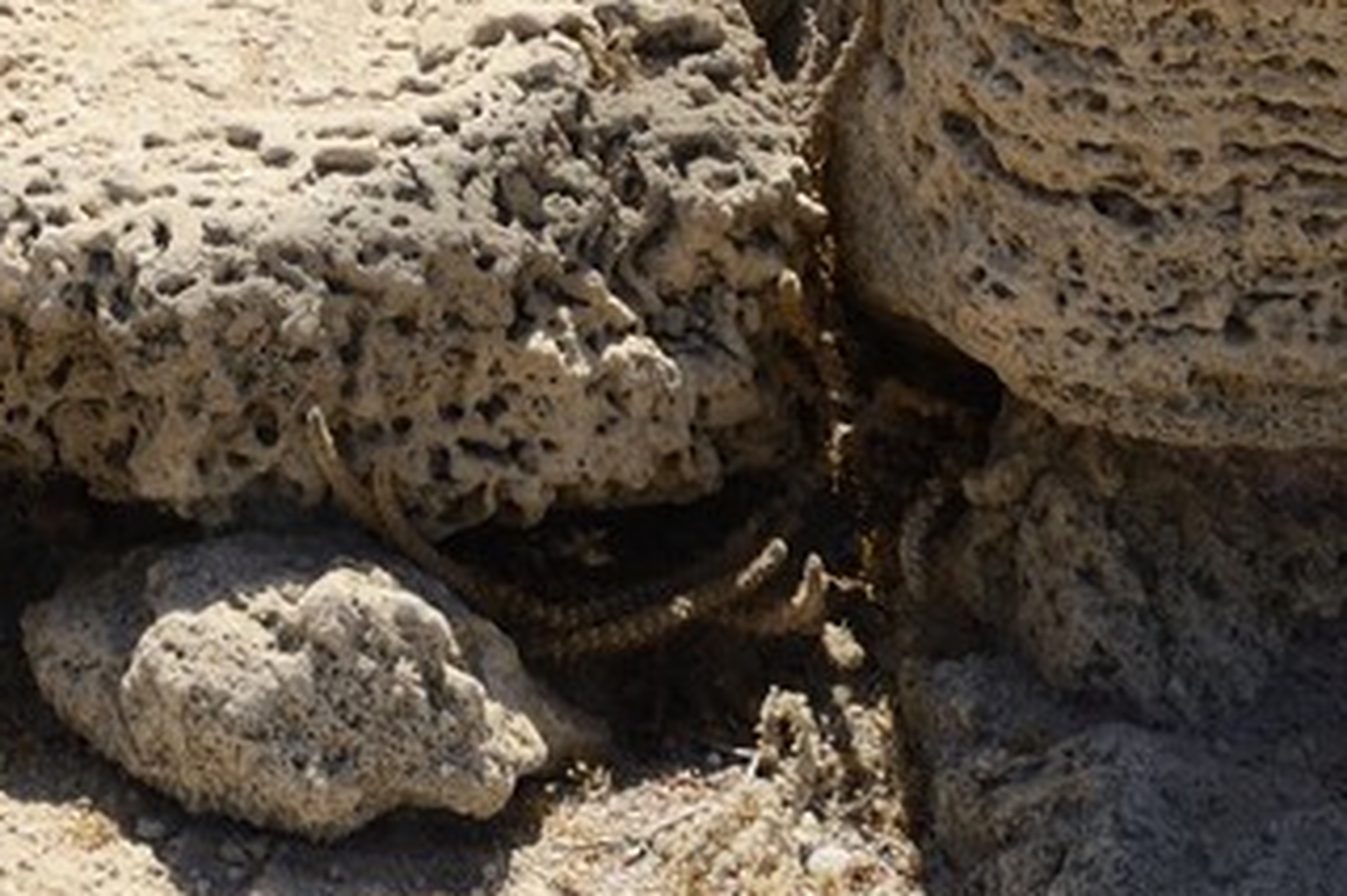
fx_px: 3179
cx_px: -320
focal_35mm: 85
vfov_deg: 12.7
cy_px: -1216
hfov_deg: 21.9
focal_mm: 17
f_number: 9
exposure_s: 1/200
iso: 100
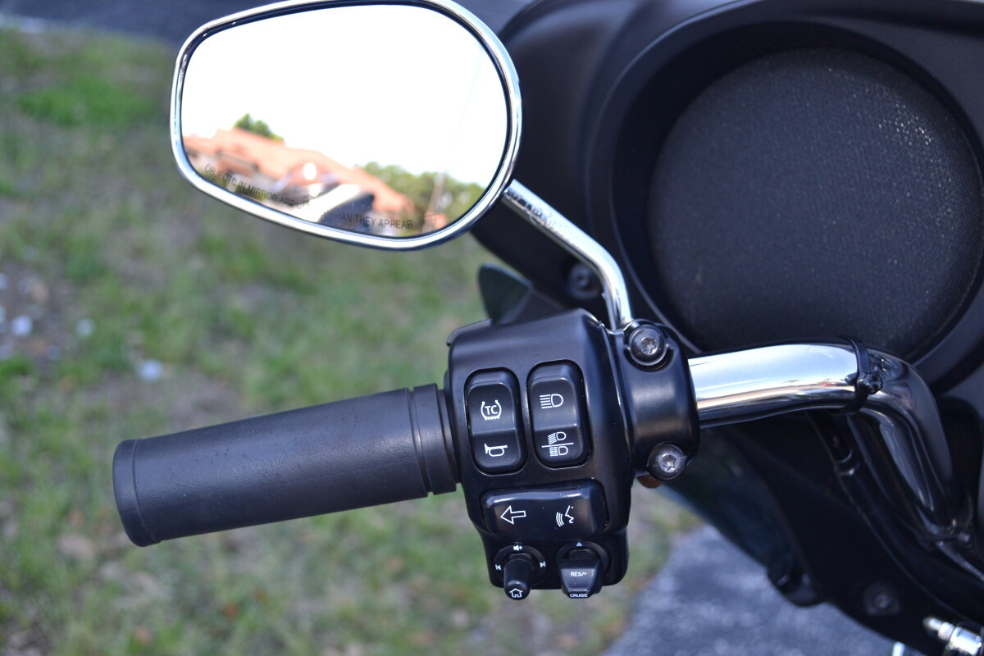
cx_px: 492
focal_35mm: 48
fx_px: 1312
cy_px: 328
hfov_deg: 41.1
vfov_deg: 28.1
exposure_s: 1/125
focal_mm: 32
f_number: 4.8
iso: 160
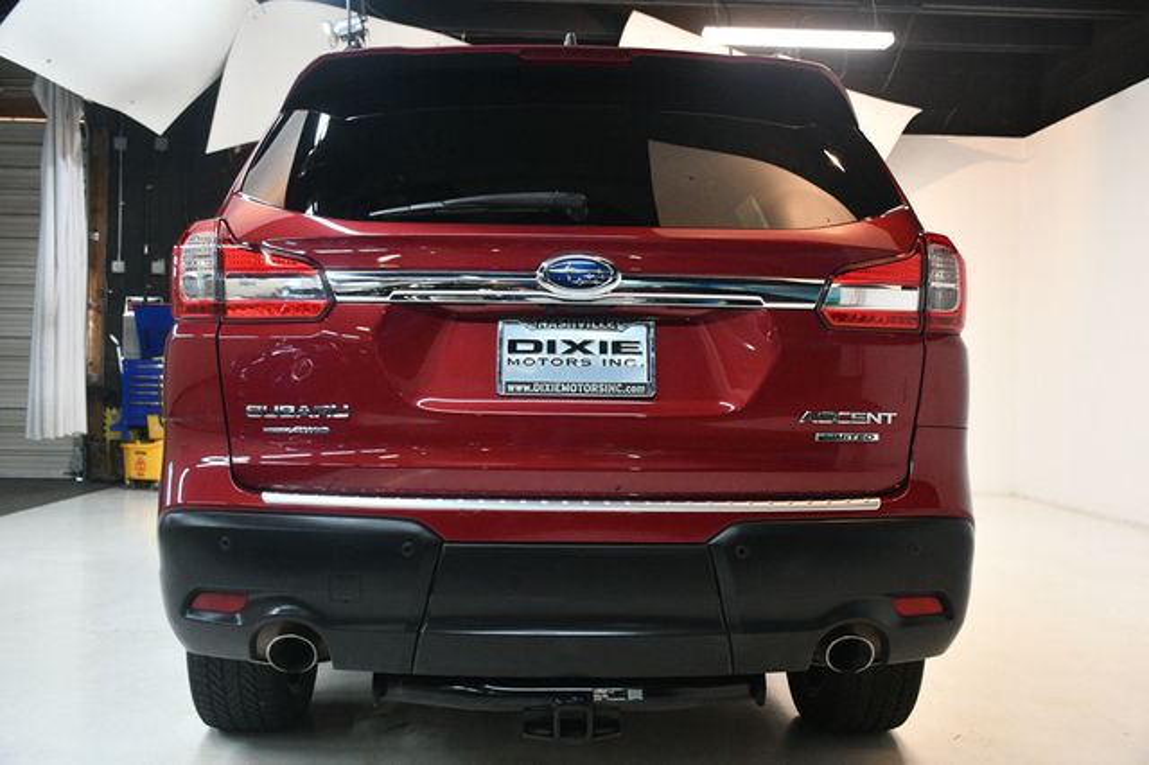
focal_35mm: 39
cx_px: 574
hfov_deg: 49.6
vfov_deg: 34.2
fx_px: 1244
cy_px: 382
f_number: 3.8
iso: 2500
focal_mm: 26
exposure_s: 1/125
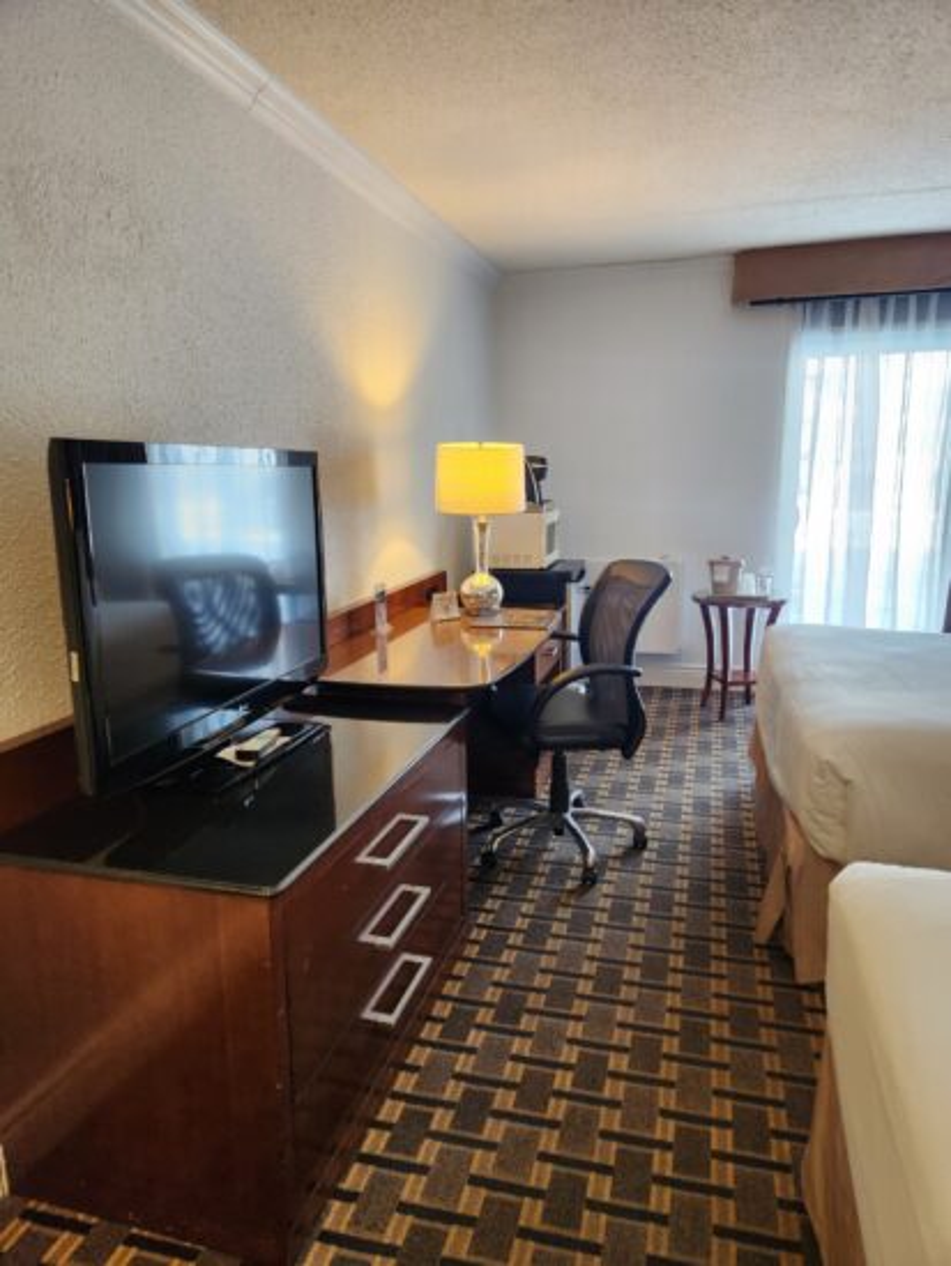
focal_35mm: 23
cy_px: 633
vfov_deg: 73.9
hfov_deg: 58.9
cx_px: 476
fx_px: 842
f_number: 1.8
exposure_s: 1/120
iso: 200
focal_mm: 5.4
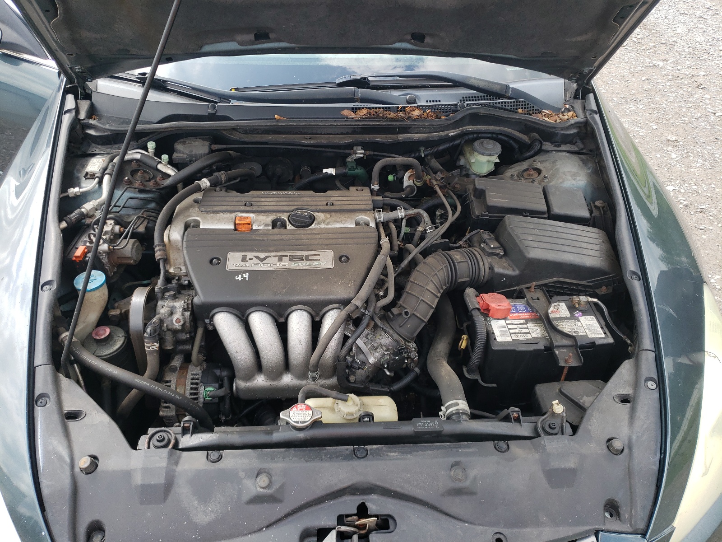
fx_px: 542
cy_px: 271
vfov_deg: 53.1
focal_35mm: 26
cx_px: 361
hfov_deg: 67.3
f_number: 1.5
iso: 50
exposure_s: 1/476
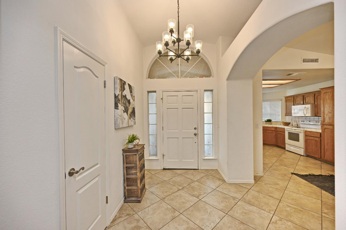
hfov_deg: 104.3
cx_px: 173
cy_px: 115
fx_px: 134
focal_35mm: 14
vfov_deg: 81.1
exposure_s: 1/80
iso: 200
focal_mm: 14
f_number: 4.5
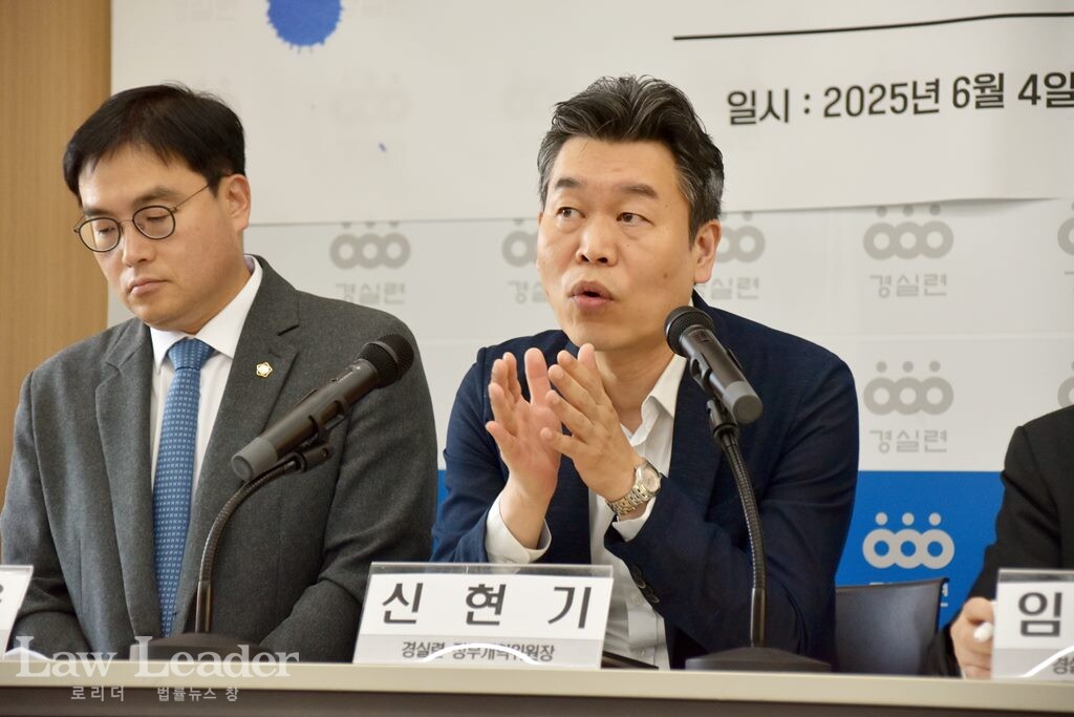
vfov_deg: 10.6
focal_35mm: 129
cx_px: 537
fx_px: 3849
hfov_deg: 15.9
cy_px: 358
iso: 640
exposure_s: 1/200
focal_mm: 86
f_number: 5.3
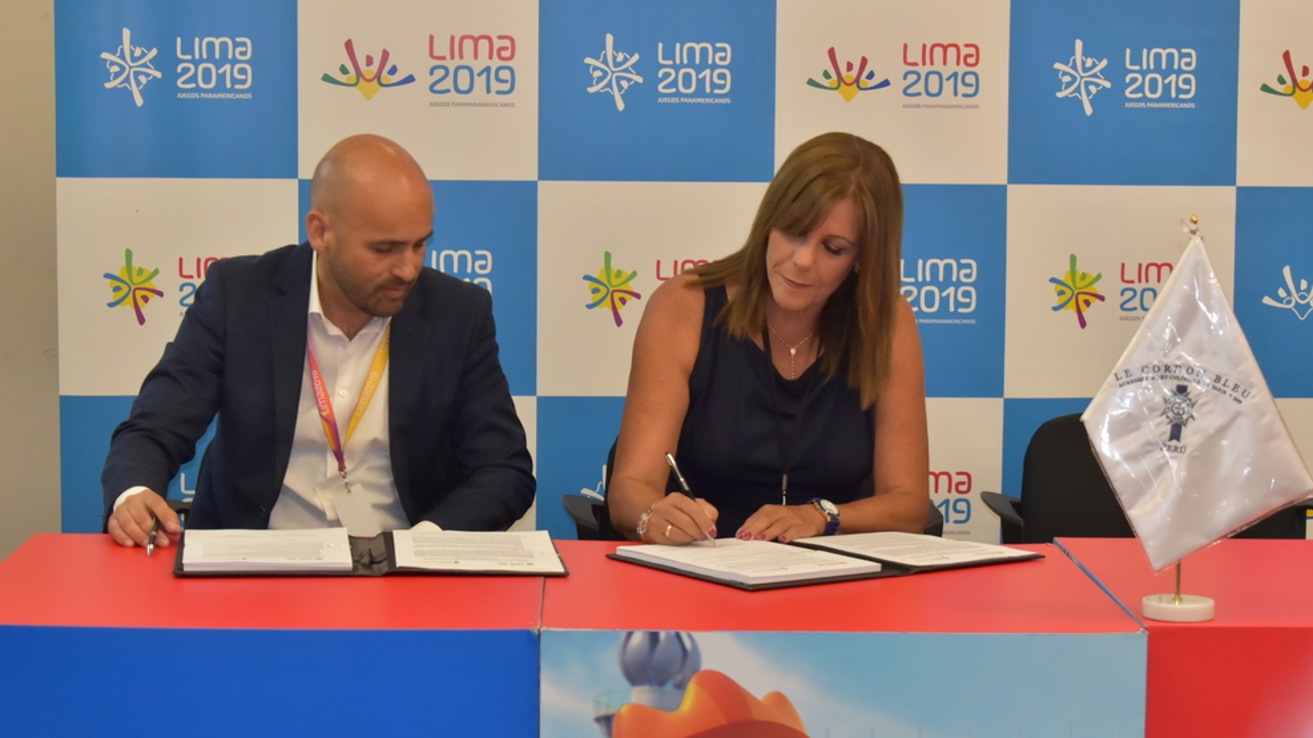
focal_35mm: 88
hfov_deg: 24.3
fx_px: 3047
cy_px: 376
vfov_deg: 13.8
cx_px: 664
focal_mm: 55
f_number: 5.6
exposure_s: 1/50
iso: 1250
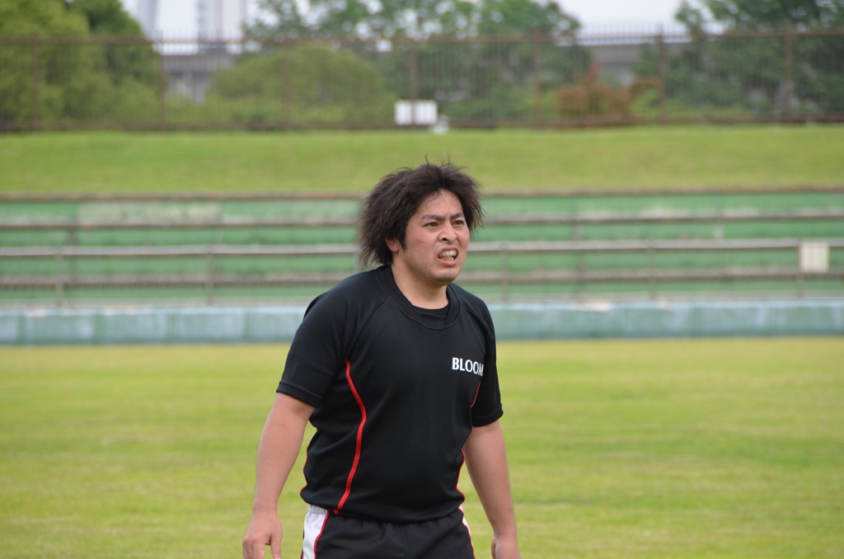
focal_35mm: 255
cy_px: 280
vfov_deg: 5.4
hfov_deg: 8.1
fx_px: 5965
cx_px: 422
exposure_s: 1/500
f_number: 5.6
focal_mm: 170
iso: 320
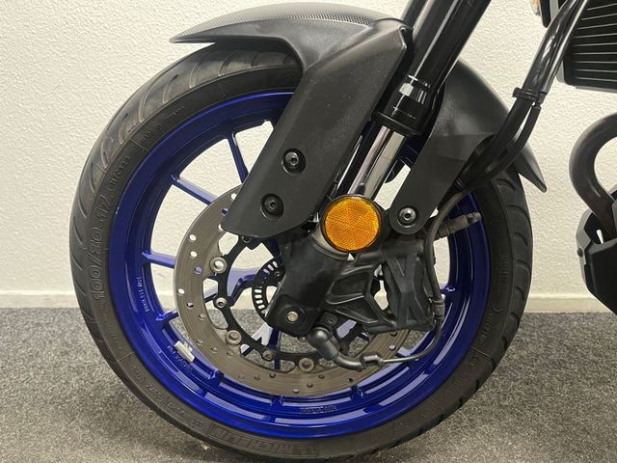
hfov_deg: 67.3
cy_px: 232
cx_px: 308
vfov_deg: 53.1
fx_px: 463
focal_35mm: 26
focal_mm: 5.1
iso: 500
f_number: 1.6
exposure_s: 1/50
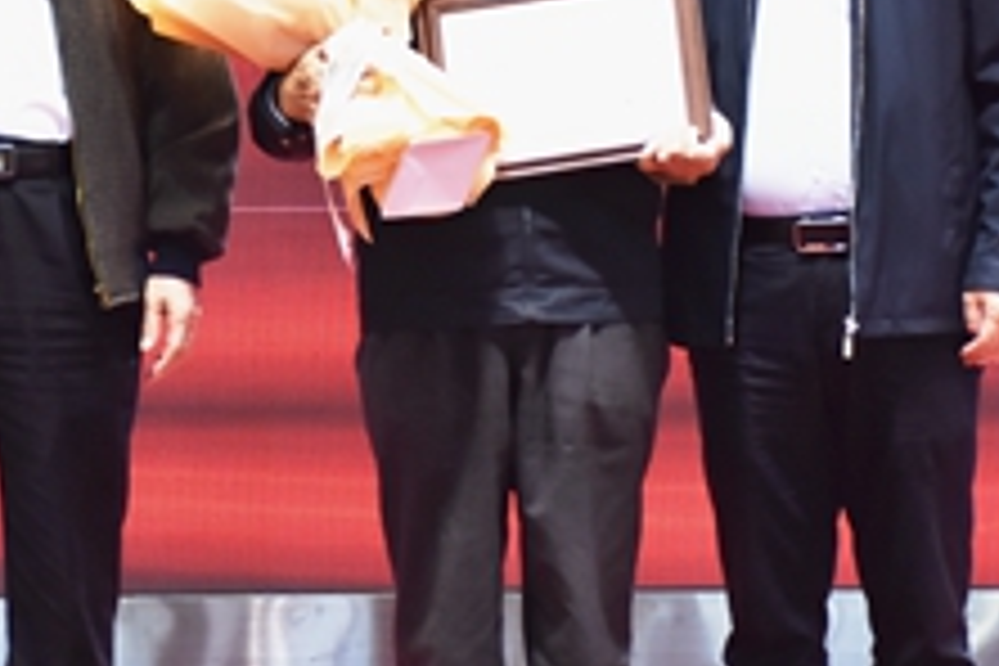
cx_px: 450
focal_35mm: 223
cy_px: 169
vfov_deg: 6.2
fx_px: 6188
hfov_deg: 9.2
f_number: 6.3
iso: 1000
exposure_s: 1/160
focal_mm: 60
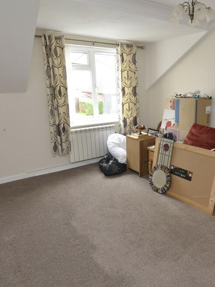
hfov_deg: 54.2
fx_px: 205
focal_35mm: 25
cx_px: 143
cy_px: 147
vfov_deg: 69.9
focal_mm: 11
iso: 250
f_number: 4
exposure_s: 1/60
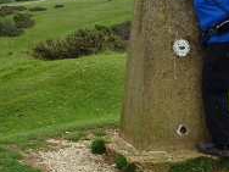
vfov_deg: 12.9
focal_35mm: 115
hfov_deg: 17.1
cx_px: 135
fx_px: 761
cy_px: 71
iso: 80
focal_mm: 8.18
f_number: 4.5
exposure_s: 1/400
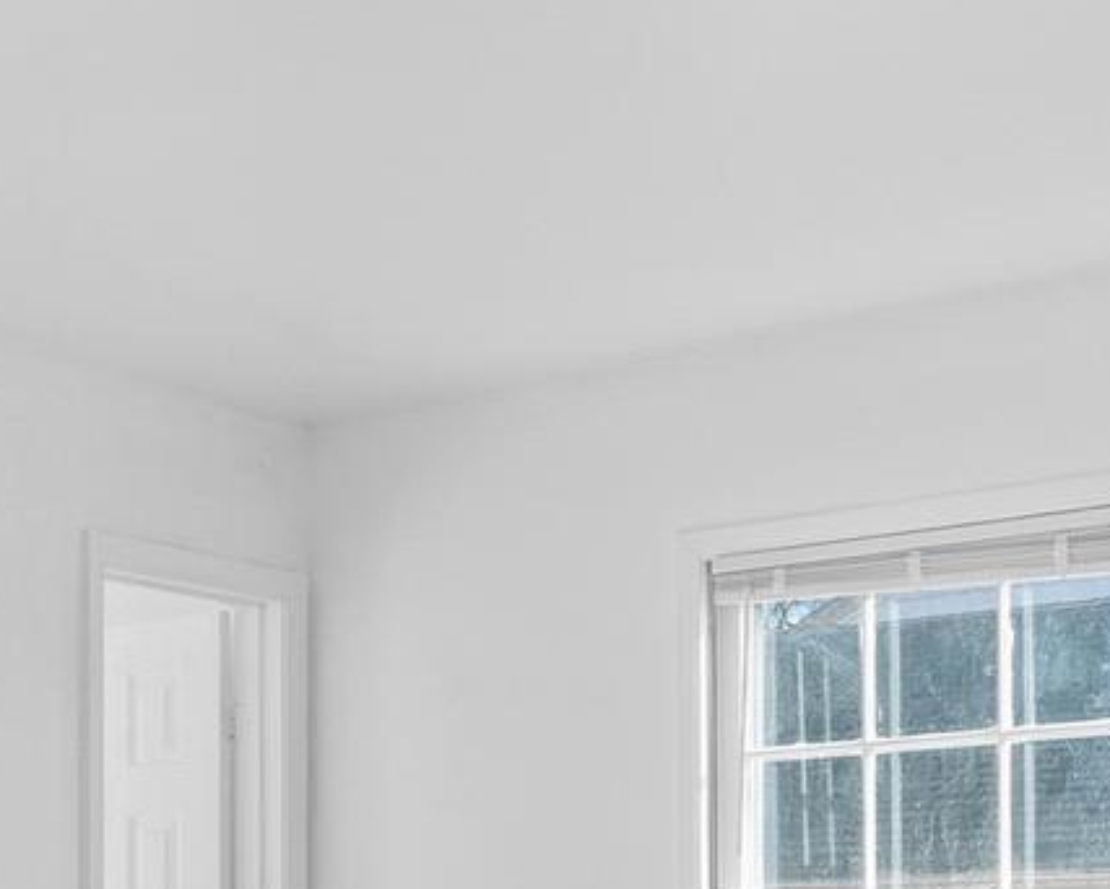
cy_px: 1037
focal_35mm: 72
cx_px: -120
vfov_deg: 20.1
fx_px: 2366
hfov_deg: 24.6
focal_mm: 16
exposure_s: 1/2500
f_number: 8
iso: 400
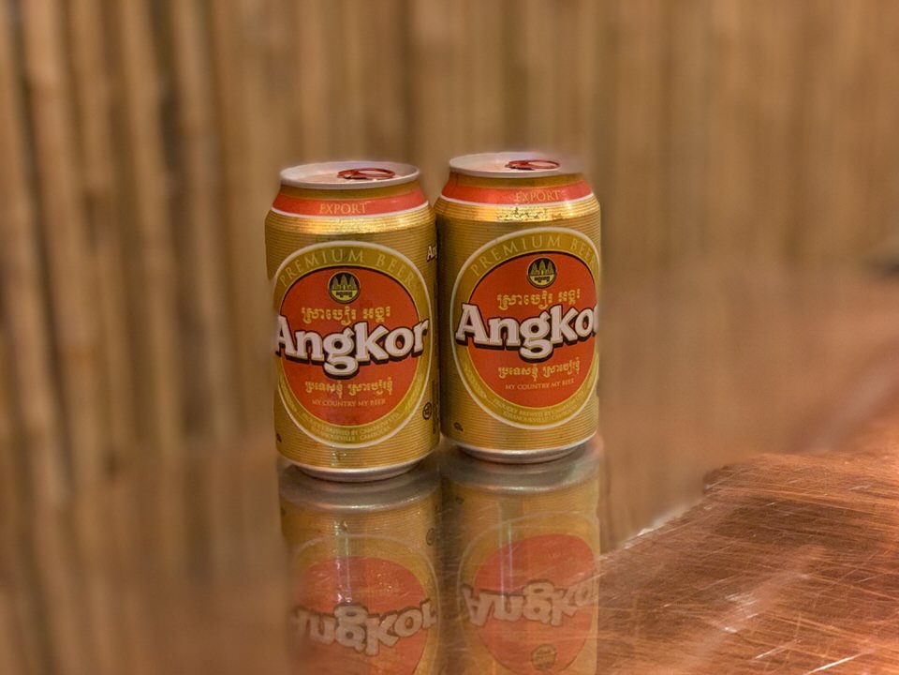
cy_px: 338
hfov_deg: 36.8
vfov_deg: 28.0
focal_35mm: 52
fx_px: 1350
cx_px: 450
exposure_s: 1/25
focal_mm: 6
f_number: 2.4
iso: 640
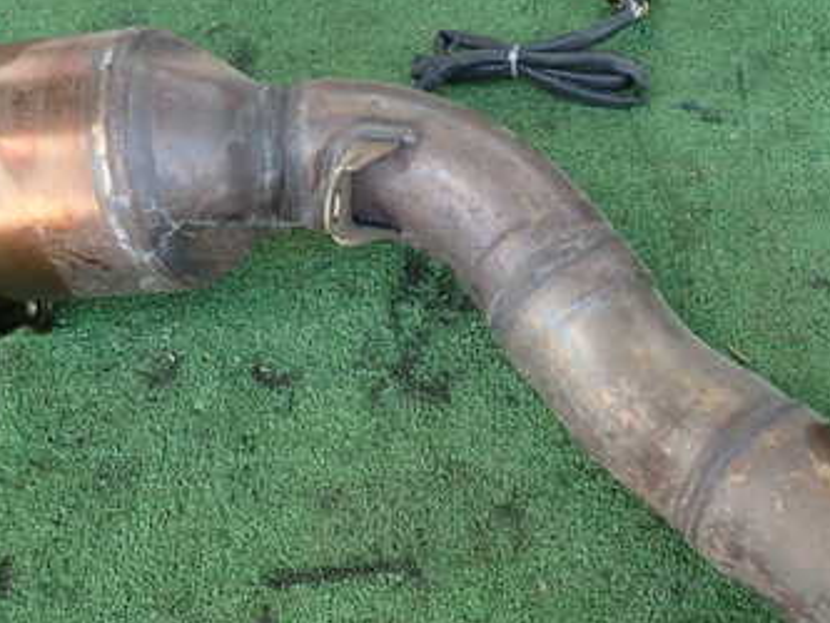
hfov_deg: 41.7
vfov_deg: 32.0
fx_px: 1079
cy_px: 391
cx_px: 521
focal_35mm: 45
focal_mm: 4.5
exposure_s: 1/80
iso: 100
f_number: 2
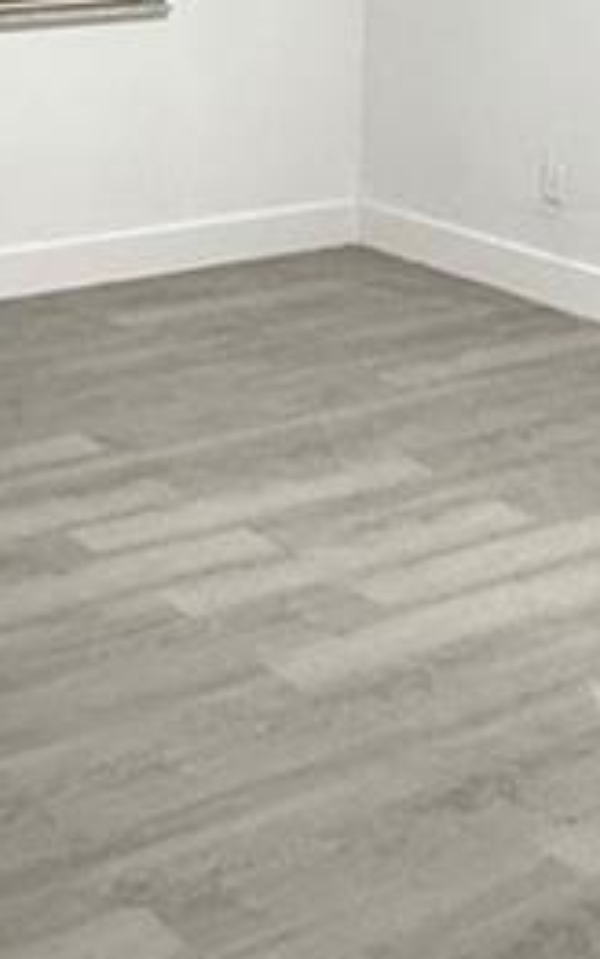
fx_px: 1777
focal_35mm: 68
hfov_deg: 18.6
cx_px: -29
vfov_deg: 28.5
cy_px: 18
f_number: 2.2
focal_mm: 2.22
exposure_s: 1/120
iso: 400
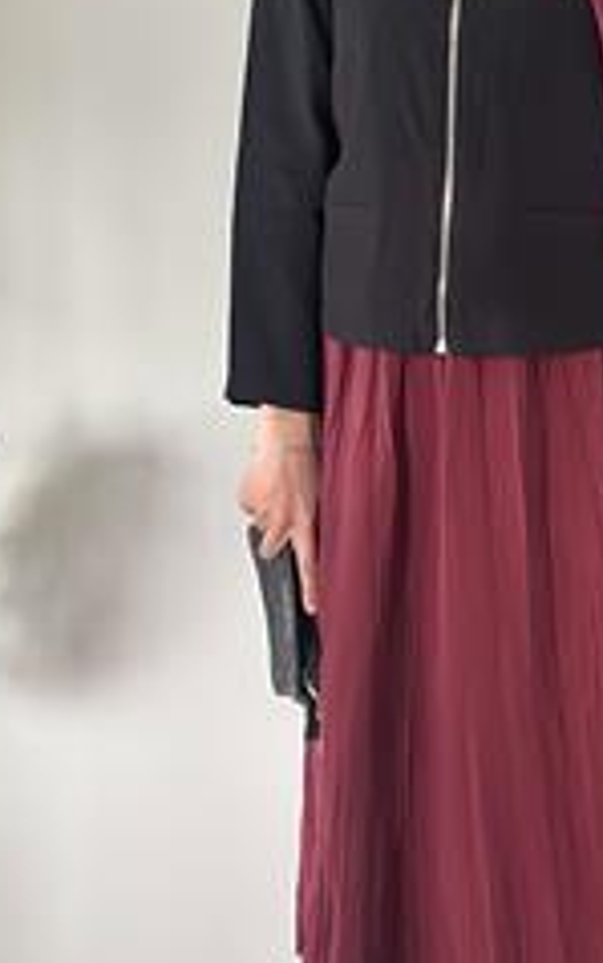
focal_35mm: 114
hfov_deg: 11.4
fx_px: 2994
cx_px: 558
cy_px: 439
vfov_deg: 18.3
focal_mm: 6.86
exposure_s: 1/20
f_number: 1.78
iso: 800
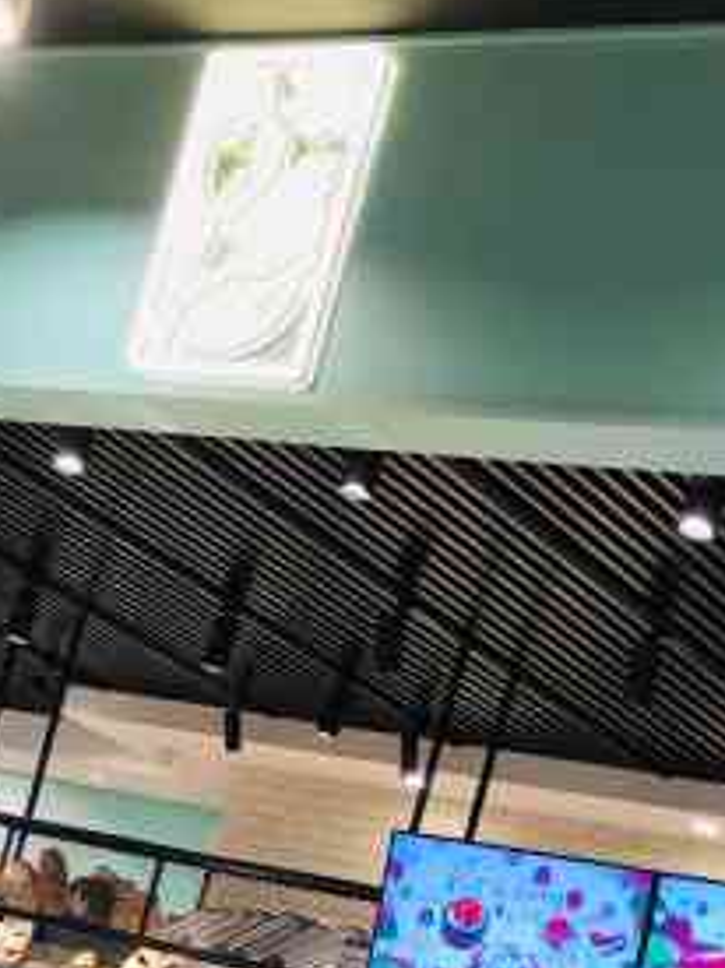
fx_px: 2655
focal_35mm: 95
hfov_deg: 15.4
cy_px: 994
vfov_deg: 20.0
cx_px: 137
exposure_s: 1/33
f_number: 1.8
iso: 40
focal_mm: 3.99
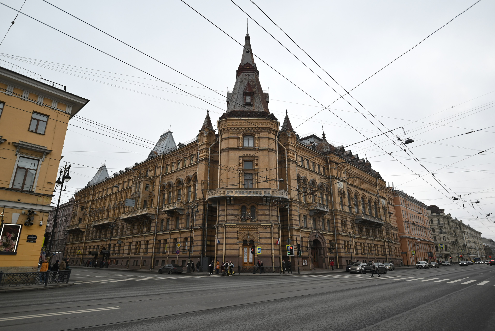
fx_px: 289
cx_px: 248
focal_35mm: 21
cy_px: 166
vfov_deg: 59.5
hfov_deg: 81.2
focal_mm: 21
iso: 200
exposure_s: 1/250
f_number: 3.2
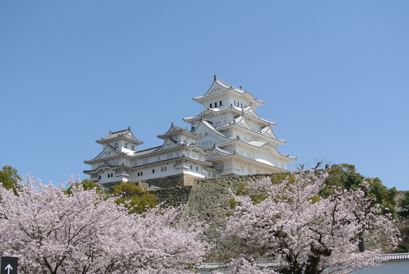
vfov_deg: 26.6
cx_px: 204
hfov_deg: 38.8
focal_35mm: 51
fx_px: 580
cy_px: 137
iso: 400
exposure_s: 1/2000
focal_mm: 18.9
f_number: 5.6
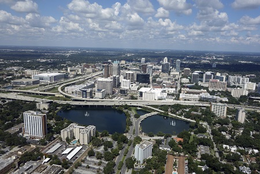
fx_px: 202
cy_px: 87
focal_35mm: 28
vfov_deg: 46.4
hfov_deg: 65.5
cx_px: 130
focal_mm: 10.4
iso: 200
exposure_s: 1/1000
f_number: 5.6
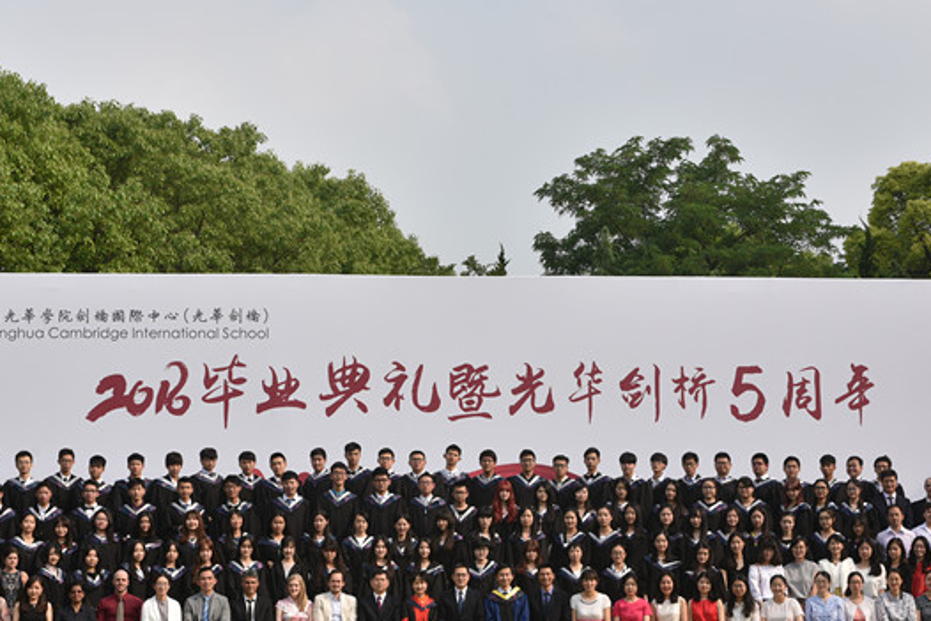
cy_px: 452
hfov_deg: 26.6
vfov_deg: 17.9
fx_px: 1966
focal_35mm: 76
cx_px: 430
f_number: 10
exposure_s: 1/100
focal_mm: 50
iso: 64
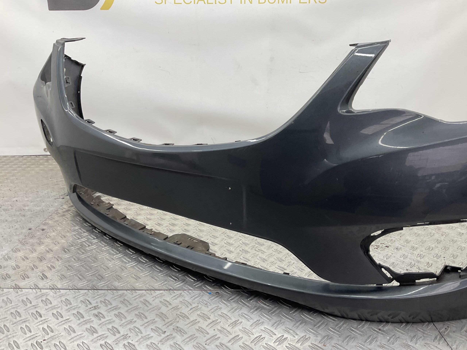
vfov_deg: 48.2
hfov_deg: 61.7
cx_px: 234
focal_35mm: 29
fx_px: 391
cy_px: 175
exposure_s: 1/120
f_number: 1.8
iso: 32
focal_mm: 3
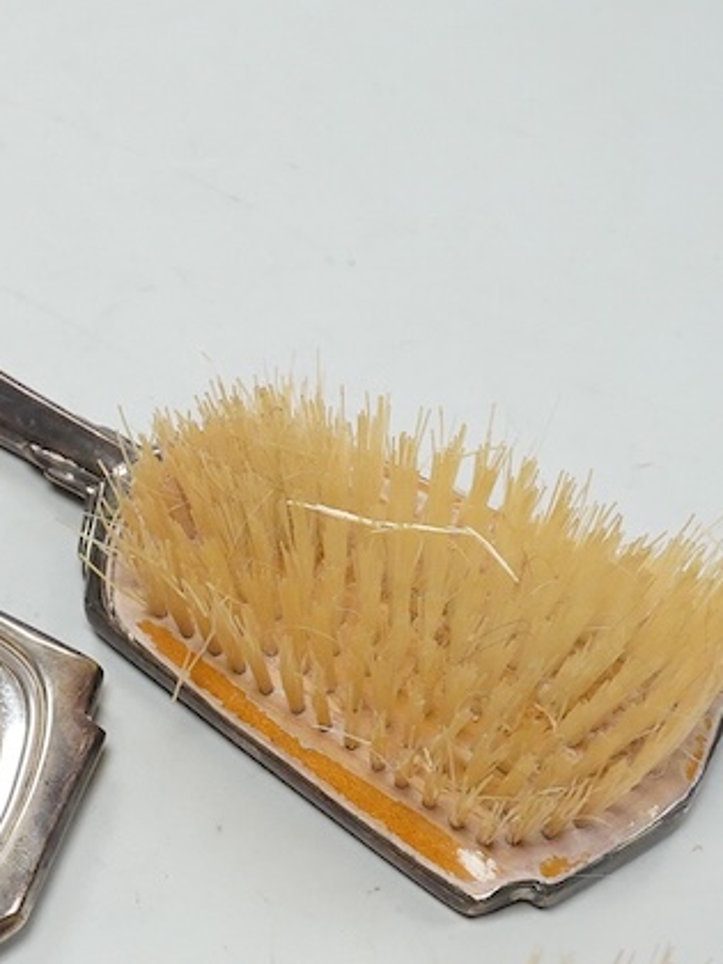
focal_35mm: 116
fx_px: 3230
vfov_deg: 16.9
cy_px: 705
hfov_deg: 12.4
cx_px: -189
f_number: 8
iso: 3200
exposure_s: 1/400
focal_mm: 30
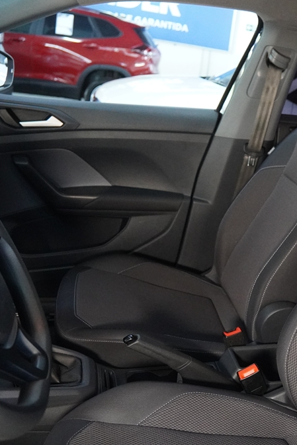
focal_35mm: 39
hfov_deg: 31.6
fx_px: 480
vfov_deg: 49.8
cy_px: 222
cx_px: 301
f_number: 2.8
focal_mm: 17
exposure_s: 1/160
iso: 5000
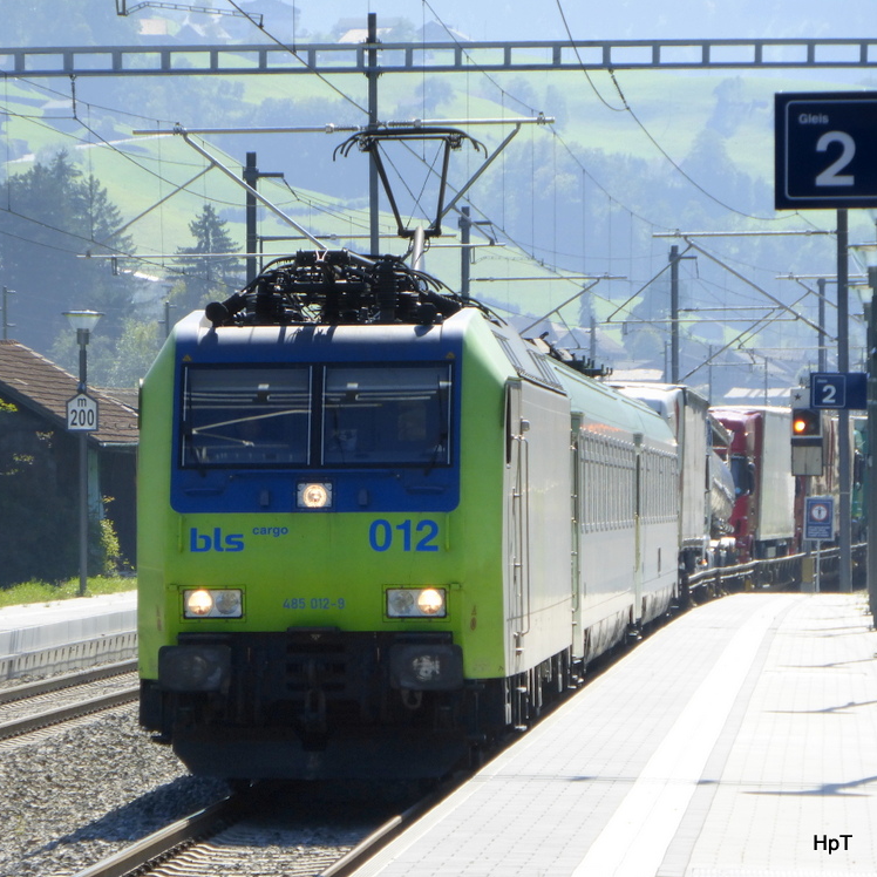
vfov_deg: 6.3
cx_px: 294
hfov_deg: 6.3
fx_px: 7997
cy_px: 438
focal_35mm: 279
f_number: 5.6
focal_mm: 38.2
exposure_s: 1/320
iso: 100
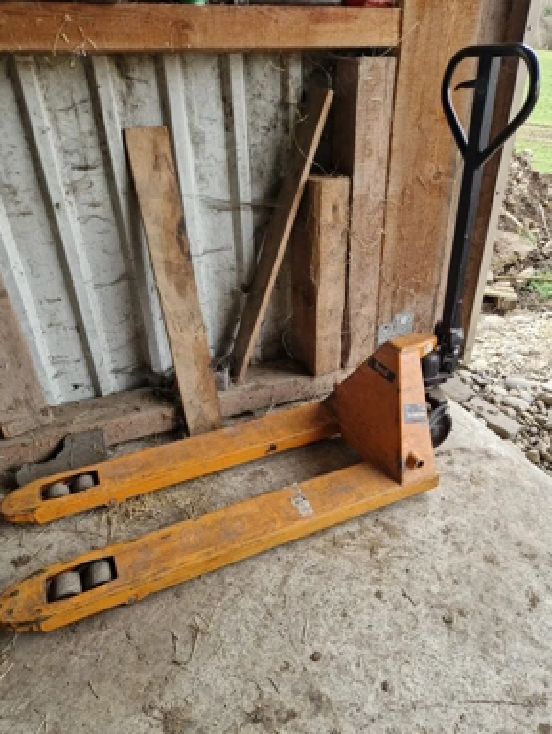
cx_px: 276
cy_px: 372
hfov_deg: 56.9
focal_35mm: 24
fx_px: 509
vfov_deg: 71.5
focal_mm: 5.4
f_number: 1.8
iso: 100
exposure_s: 1/182
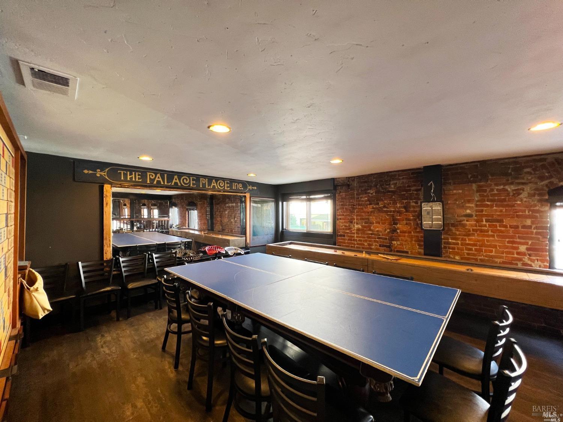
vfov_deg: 89.9
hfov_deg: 106.2
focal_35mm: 13
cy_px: 211
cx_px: 282
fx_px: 211
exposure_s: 1/60
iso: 160
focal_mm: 1.57
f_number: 1.8
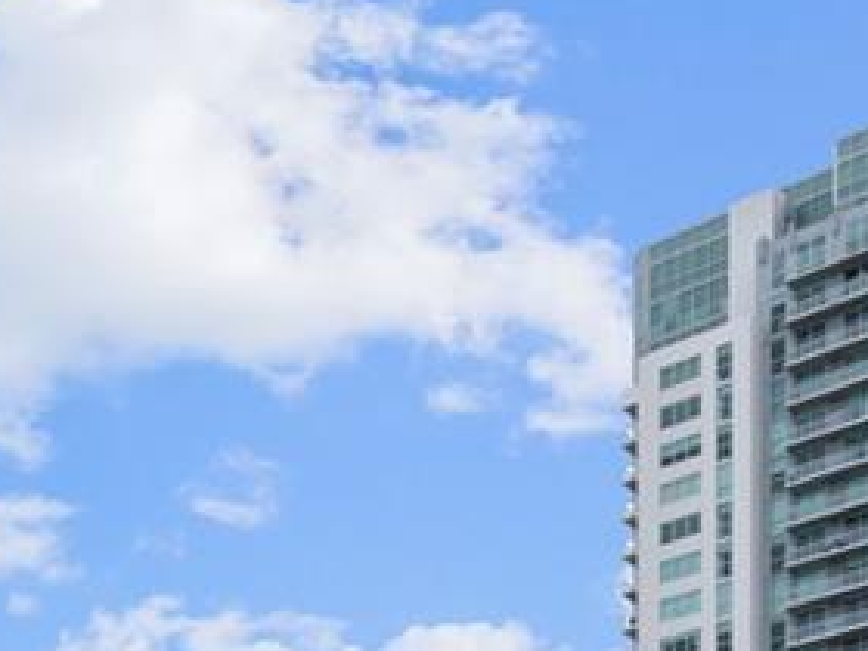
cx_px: -589
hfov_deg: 20.1
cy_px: 1420
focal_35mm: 77
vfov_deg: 14.6
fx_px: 1931
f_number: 11
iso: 100
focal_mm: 14
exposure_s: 1/125
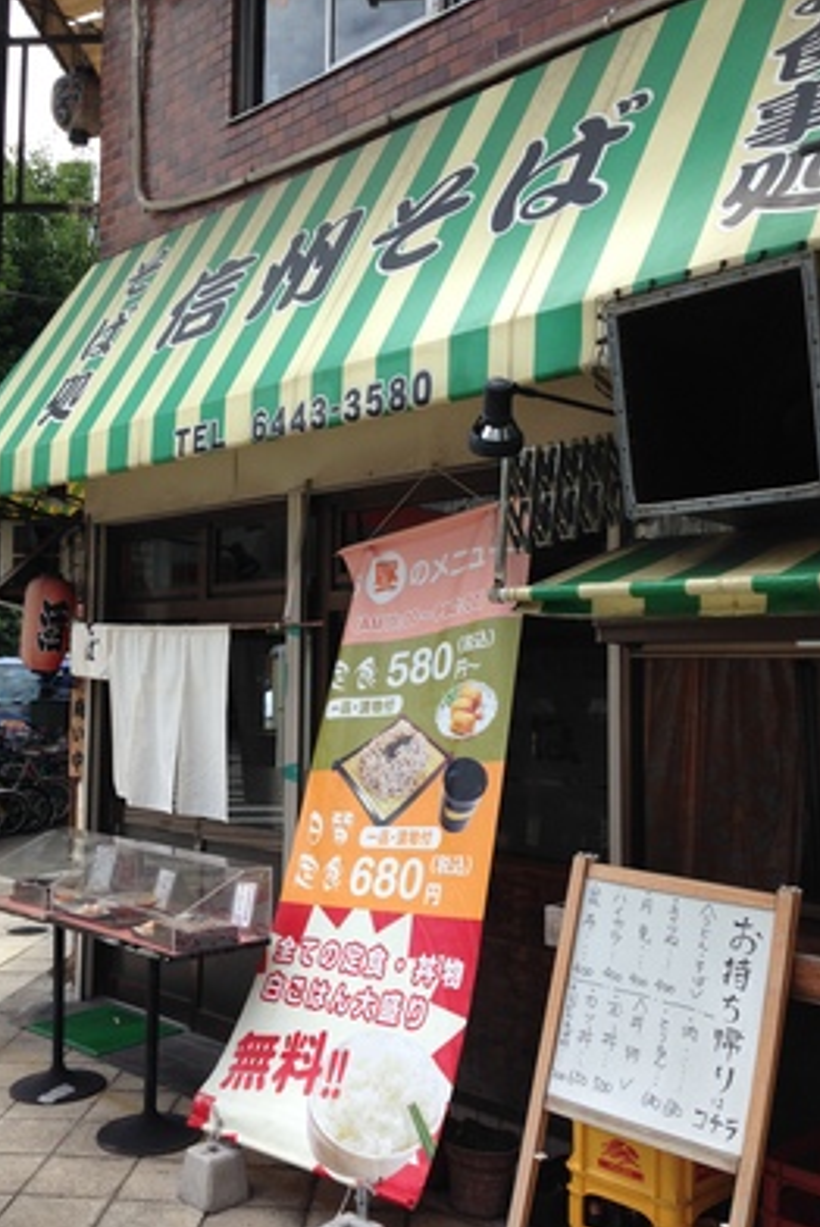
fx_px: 1194
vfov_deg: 54.4
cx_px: 376
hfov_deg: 37.9
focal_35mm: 35
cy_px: 620
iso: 50
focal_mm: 4.12
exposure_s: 1/889
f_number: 2.4
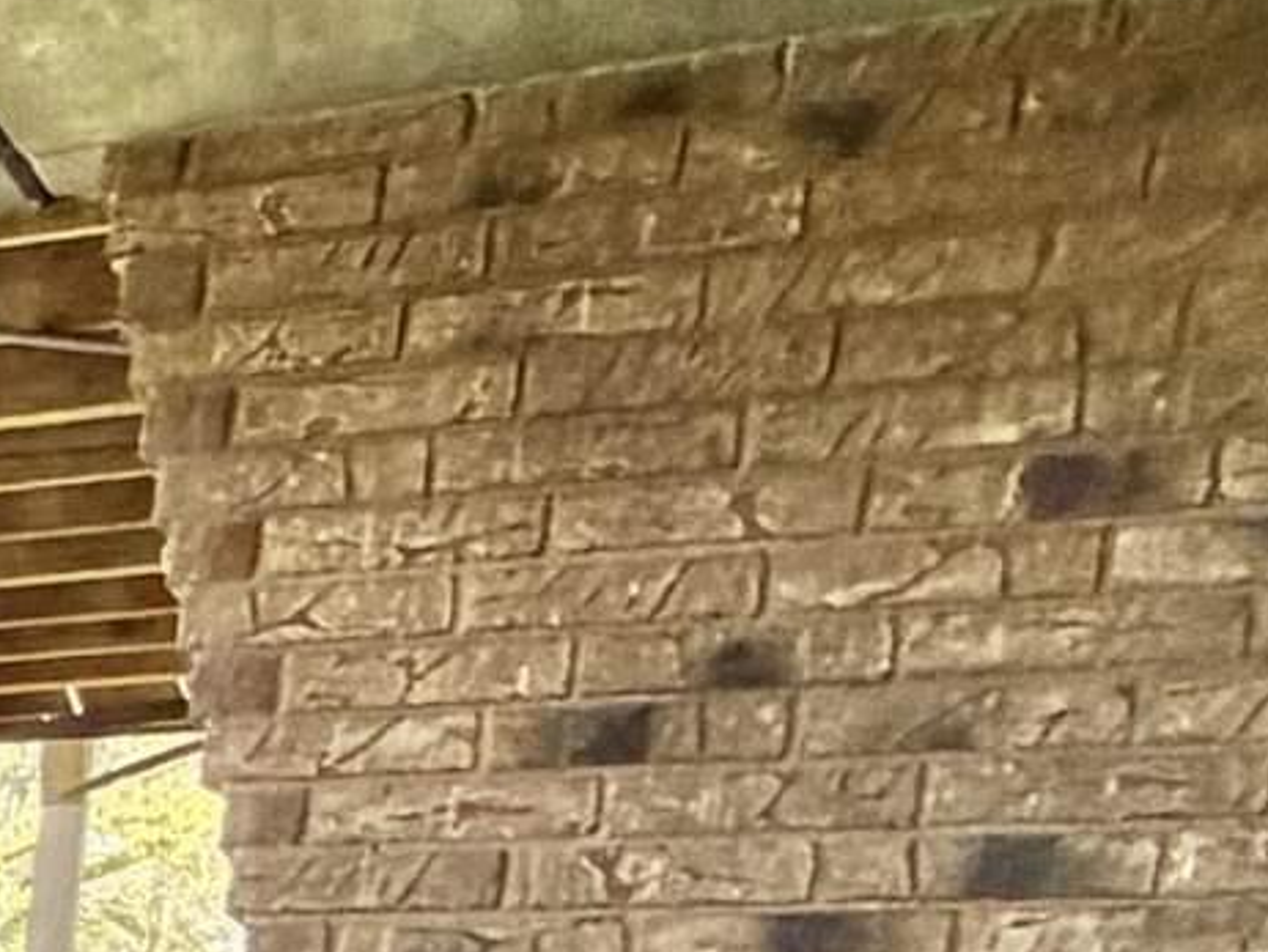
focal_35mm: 93
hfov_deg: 11.8
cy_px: 1536
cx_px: -2445
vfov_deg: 14.5
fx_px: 3408
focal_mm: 2.22
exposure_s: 1/168
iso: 64
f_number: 2.2
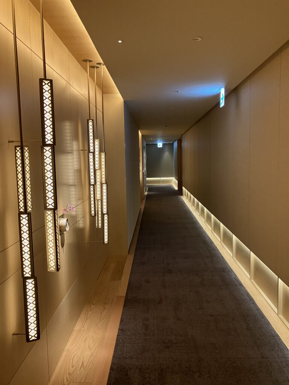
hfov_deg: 49.7
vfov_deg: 63.4
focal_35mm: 28
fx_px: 312
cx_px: 144
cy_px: 192
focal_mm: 3.99
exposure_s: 1/51
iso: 320
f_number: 1.8
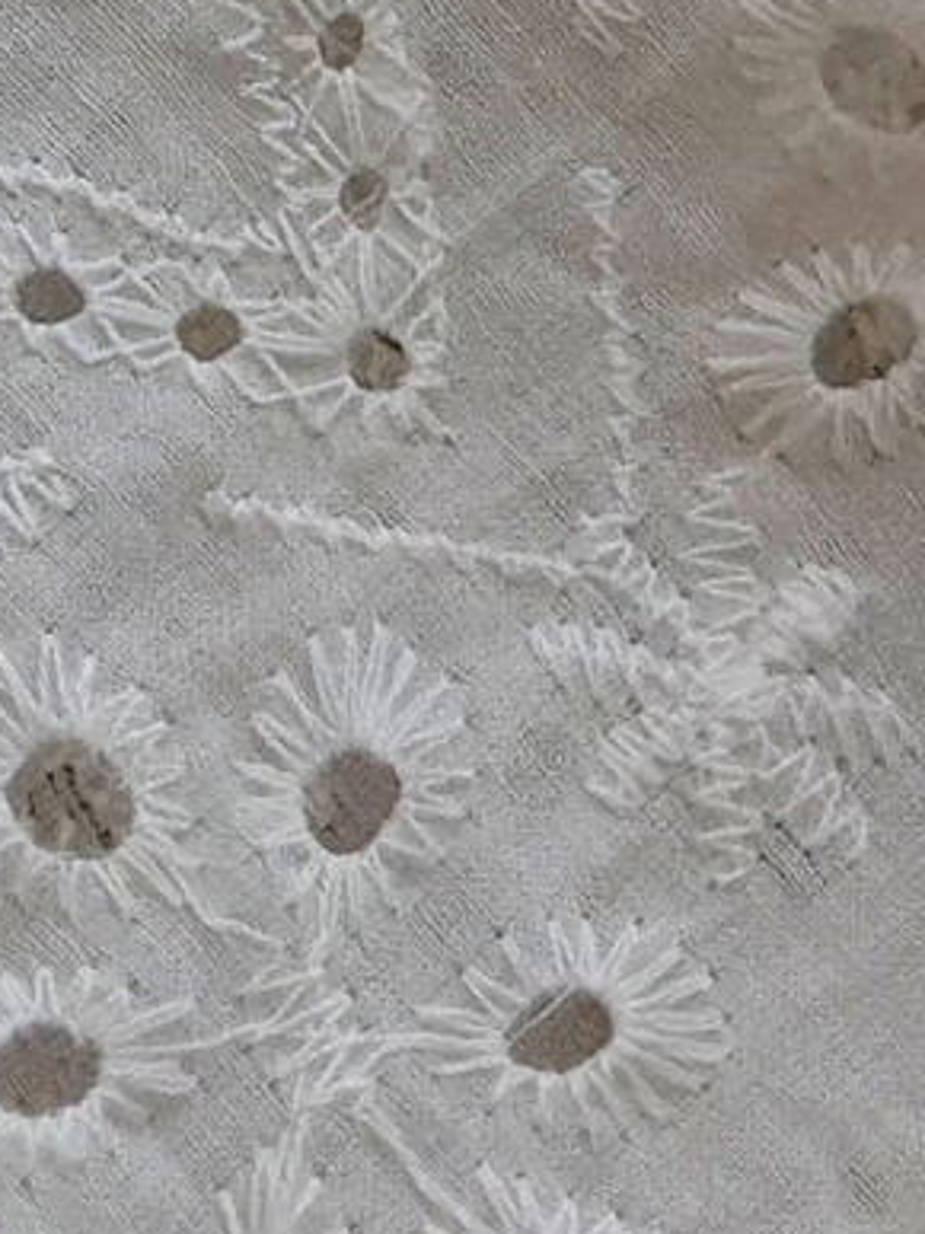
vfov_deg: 6.1
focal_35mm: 298
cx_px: -951
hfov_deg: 4.9
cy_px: -2497
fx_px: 10623
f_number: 1.78
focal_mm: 6.86
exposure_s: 1/499
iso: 80
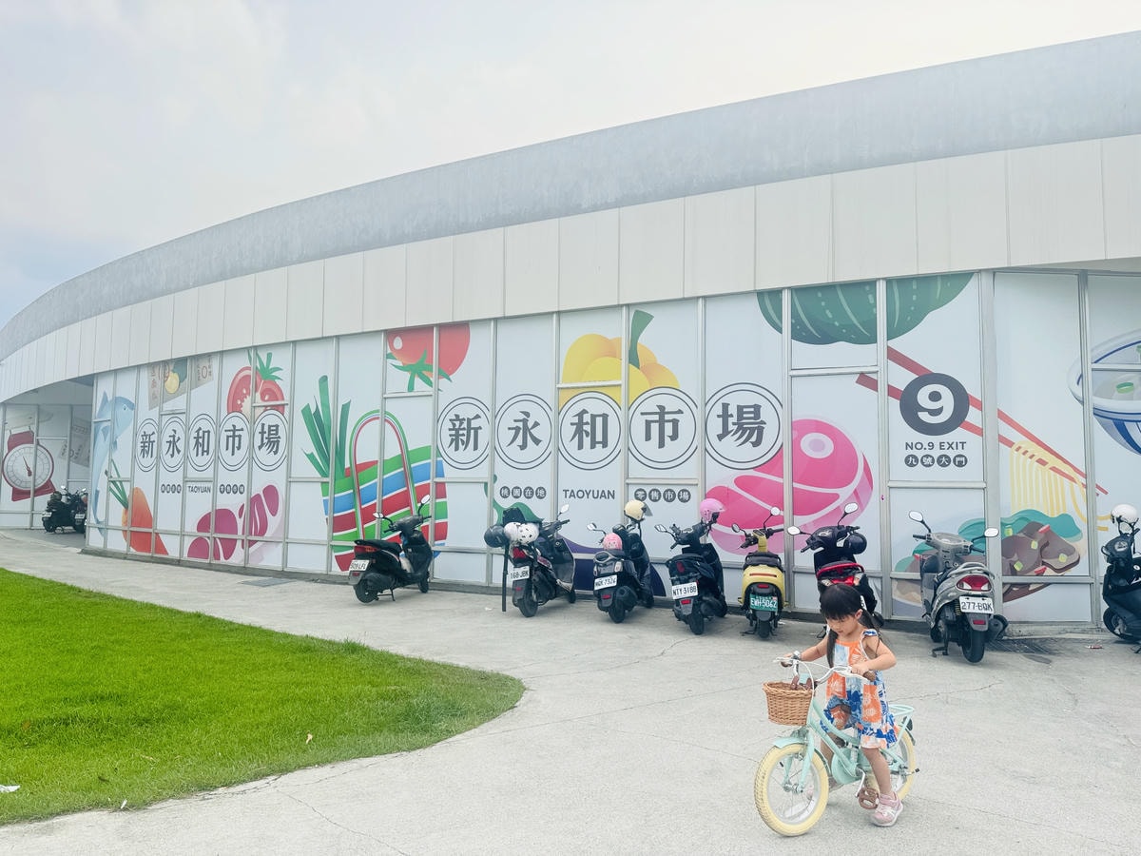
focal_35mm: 24
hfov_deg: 71.6
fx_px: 791
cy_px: 428
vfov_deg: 56.8
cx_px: 570
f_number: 1.78
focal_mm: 6.76
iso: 80
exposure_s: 1/1172
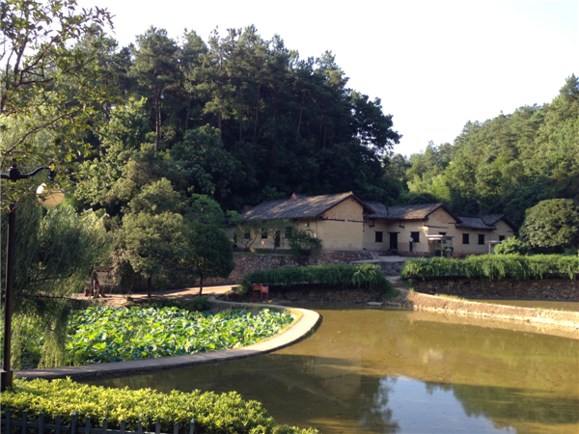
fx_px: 552
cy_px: 217
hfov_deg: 55.4
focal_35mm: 33
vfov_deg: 42.9
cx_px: 290
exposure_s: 1/278
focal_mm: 4.13
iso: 50
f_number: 2.4
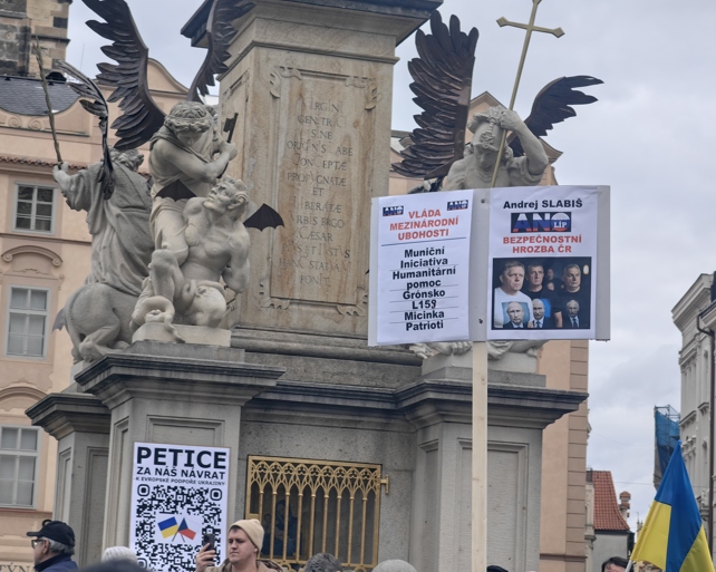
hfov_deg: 18.0
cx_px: 377
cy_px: 286
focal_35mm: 107
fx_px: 2266
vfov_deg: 14.4
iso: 50
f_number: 3.5
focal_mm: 16.85
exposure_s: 1/155
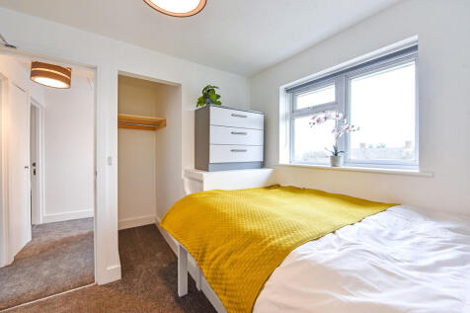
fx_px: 183
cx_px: 235
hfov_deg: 104.3
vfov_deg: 81.2
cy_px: 156
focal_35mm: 14
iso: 400
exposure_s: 1/13
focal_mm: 14
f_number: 9
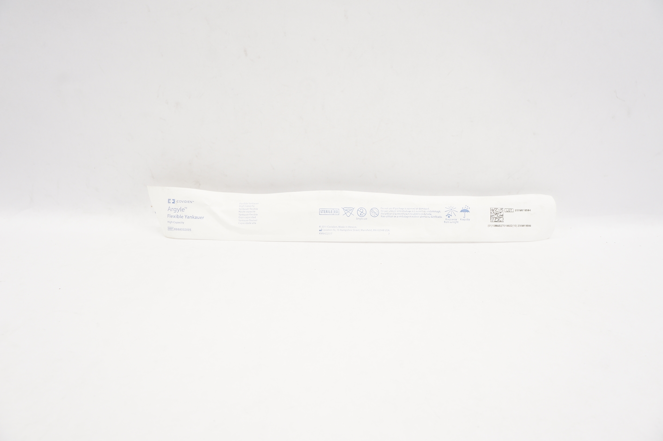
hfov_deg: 67.4
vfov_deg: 47.8
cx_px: 332
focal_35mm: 27
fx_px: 497
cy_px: 220
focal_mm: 18
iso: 400
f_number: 8
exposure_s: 1/30
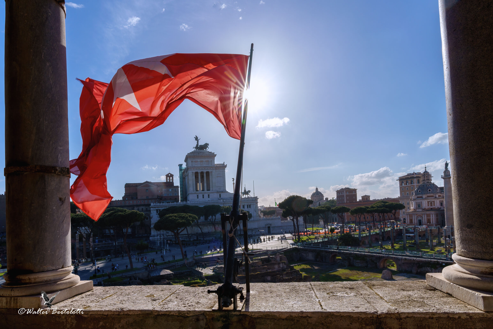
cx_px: 246
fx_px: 233
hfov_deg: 93.3
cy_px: 164
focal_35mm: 17
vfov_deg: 70.4
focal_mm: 17
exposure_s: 1/320
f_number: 13
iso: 100
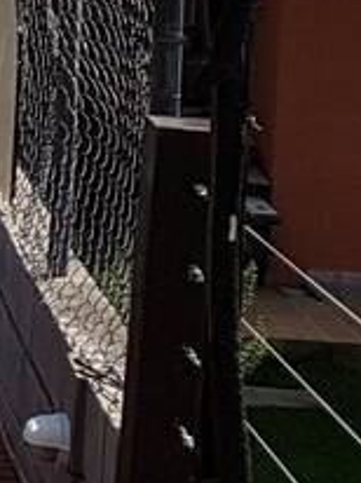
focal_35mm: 182
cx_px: -1280
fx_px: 2536
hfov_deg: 6.1
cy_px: -5
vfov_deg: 10.8
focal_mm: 4.2
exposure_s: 1/2888
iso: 50
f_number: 1.7
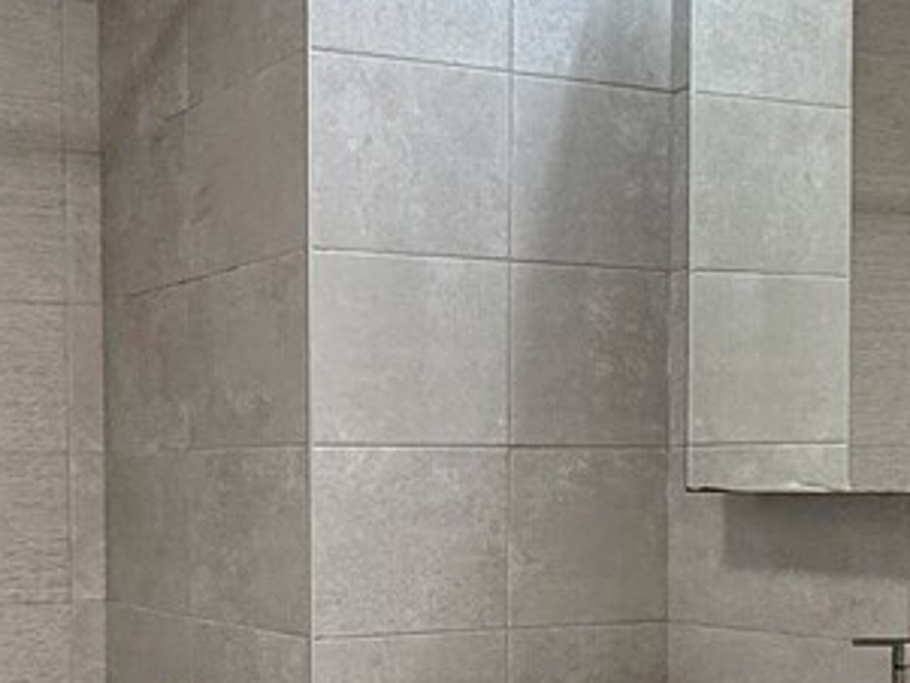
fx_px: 1631
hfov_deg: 30.4
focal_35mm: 62
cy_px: 586
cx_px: 186
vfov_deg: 23.2
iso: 320
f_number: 2.2
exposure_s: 1/120
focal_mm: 2.22
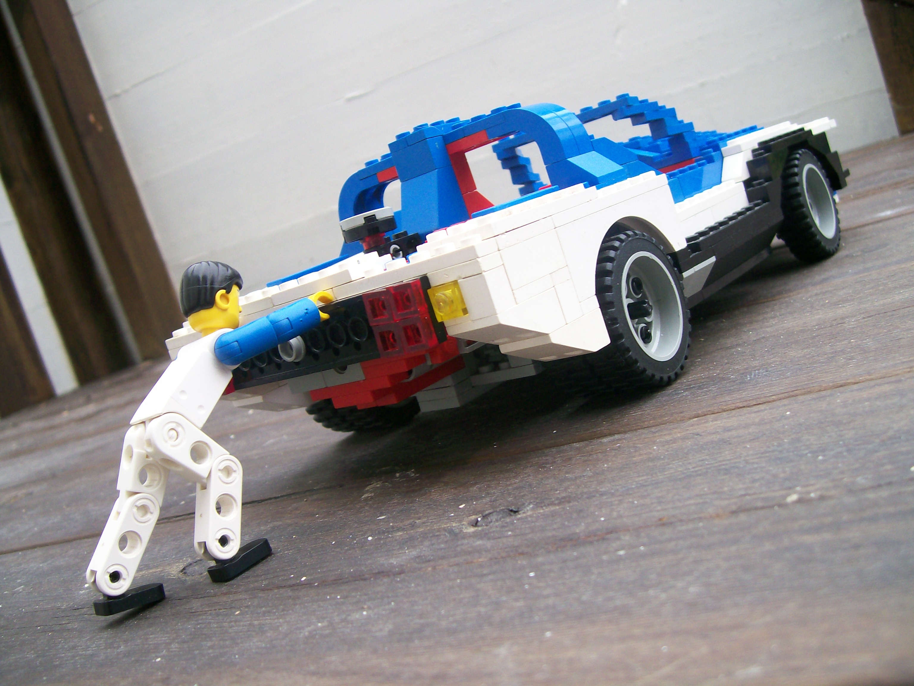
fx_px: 924
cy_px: 343
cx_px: 457
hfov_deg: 52.6
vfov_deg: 40.7
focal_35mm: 35
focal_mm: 5.8
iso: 82
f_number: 2.8
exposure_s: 1/32
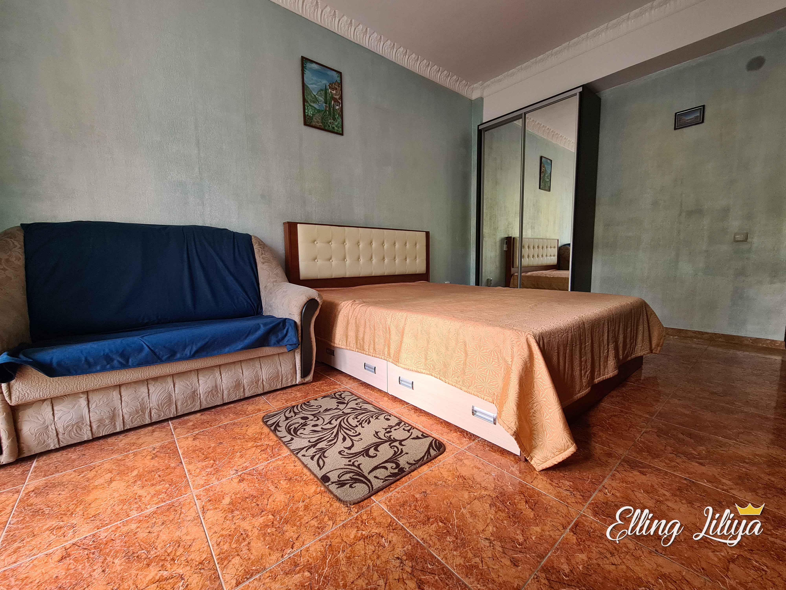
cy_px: 295
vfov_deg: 89.9
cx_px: 393
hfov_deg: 106.2
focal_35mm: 13
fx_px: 295
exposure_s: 1/50
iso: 320
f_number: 2.2
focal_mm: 2.22
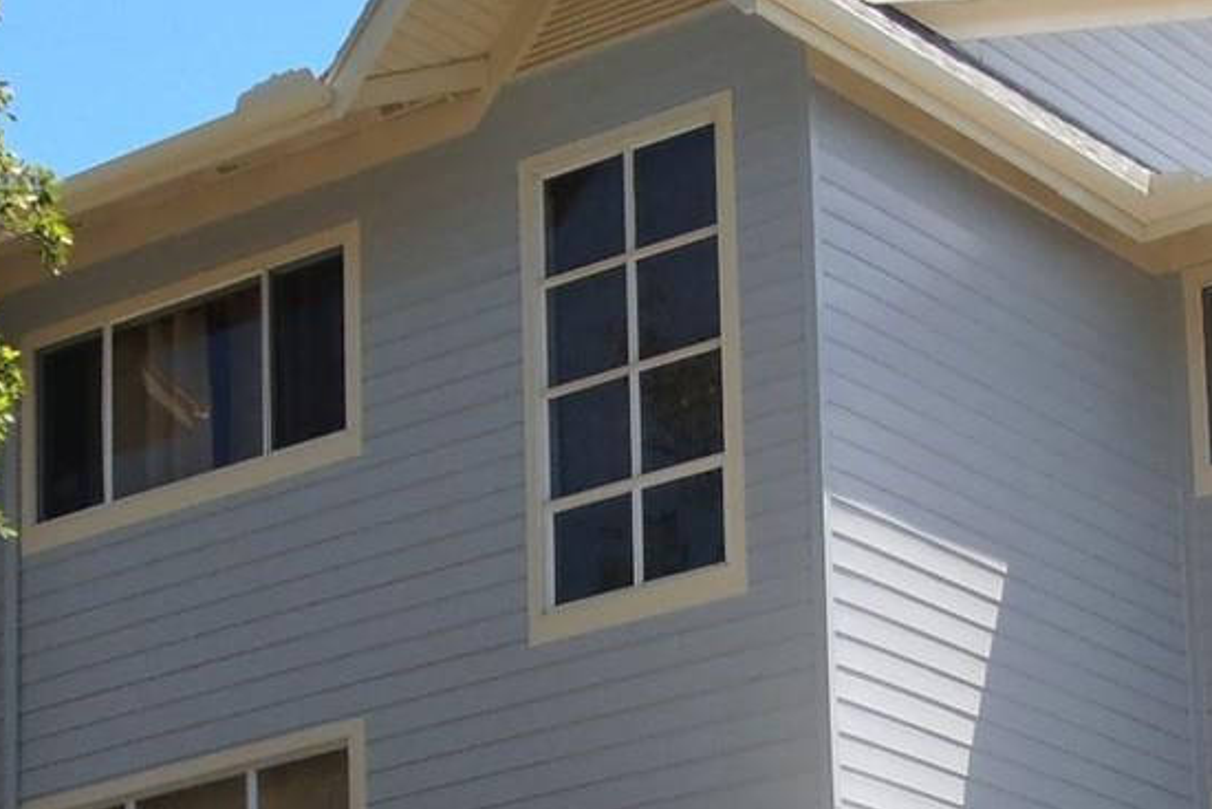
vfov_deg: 11.0
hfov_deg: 16.9
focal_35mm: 121
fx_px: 4074
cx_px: 851
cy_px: 1126
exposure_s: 1/400
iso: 80
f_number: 3.9
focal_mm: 7.15
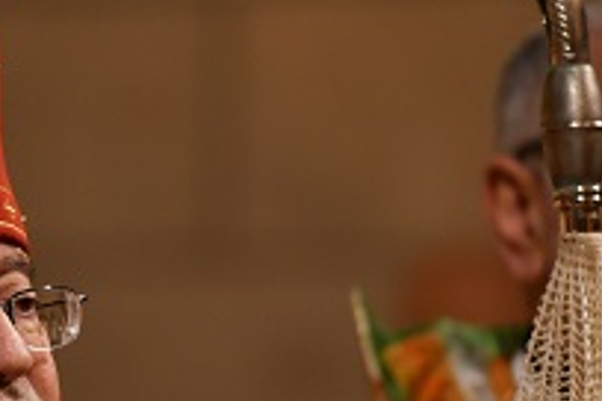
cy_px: 376
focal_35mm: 656
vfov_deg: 2.1
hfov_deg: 3.1
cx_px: -30
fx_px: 10969
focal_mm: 200
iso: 1400
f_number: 2.8
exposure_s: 1/320
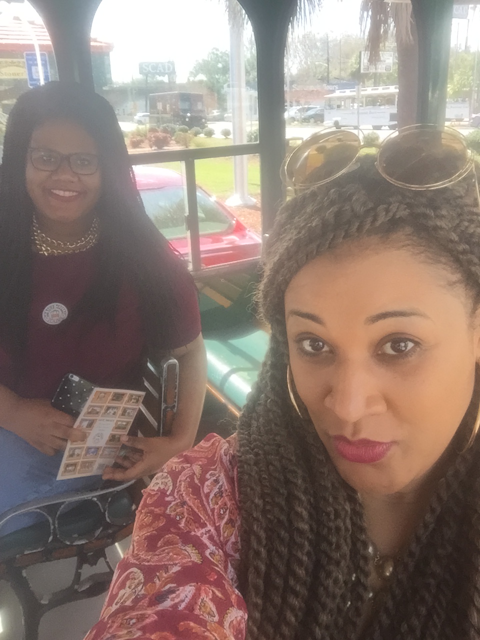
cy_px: 320
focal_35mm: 31
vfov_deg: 58.4
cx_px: 240
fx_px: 573
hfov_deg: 45.4
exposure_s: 1/120
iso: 50
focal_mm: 2.65
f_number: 2.2
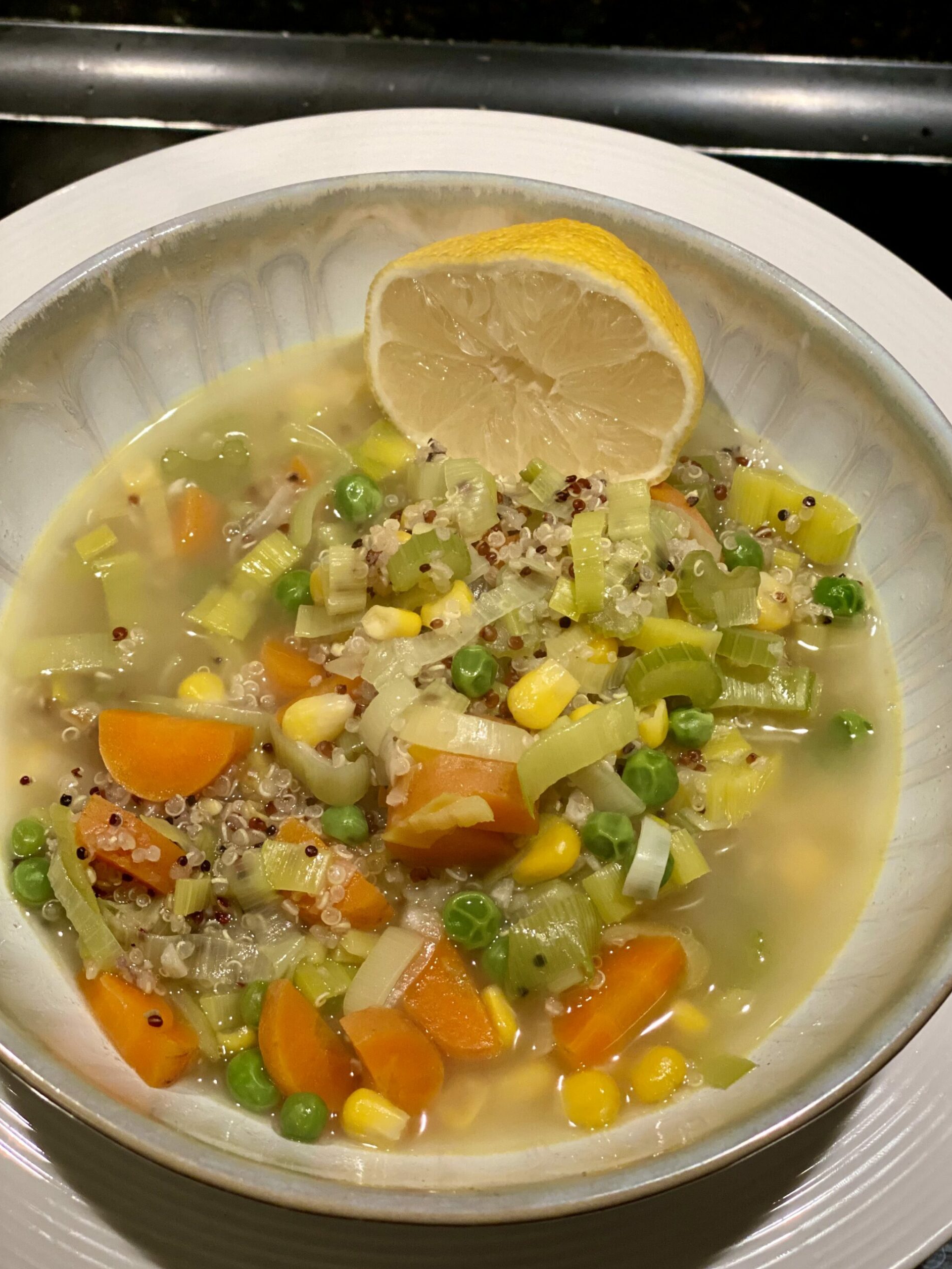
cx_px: 483
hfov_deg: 27.5
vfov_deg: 36.2
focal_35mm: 53
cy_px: 630
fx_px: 1943
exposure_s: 1/100
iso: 200
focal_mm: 6
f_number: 2
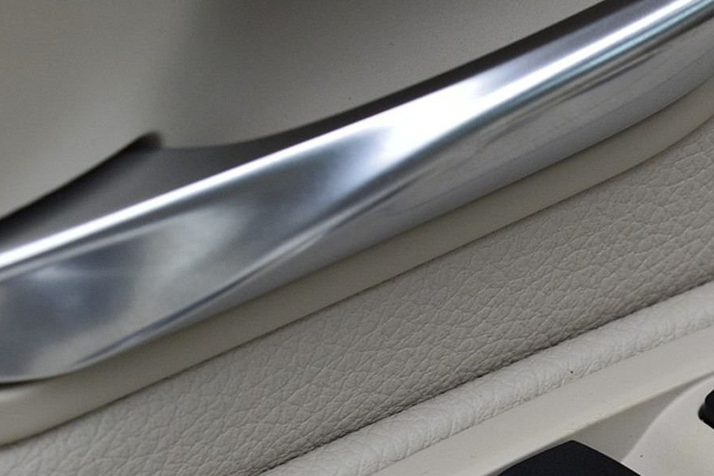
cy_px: 493
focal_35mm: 155
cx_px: 594
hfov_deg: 13.2
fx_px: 3074
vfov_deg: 8.8
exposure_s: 1/160
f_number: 9
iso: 400
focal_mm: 48
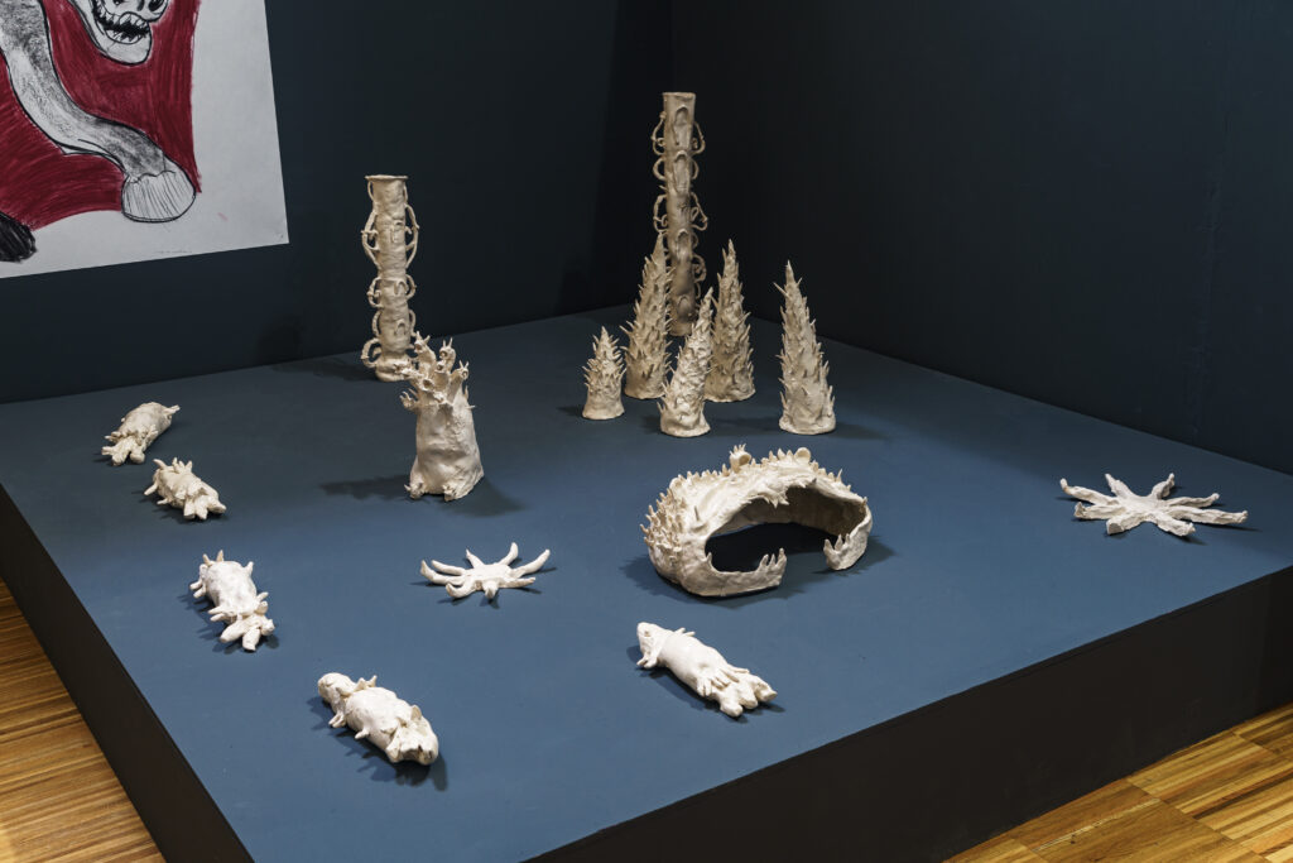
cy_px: 432
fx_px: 1401
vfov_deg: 34.2
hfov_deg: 49.5
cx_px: 646
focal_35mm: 39
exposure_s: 1/4
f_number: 8
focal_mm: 39
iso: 100
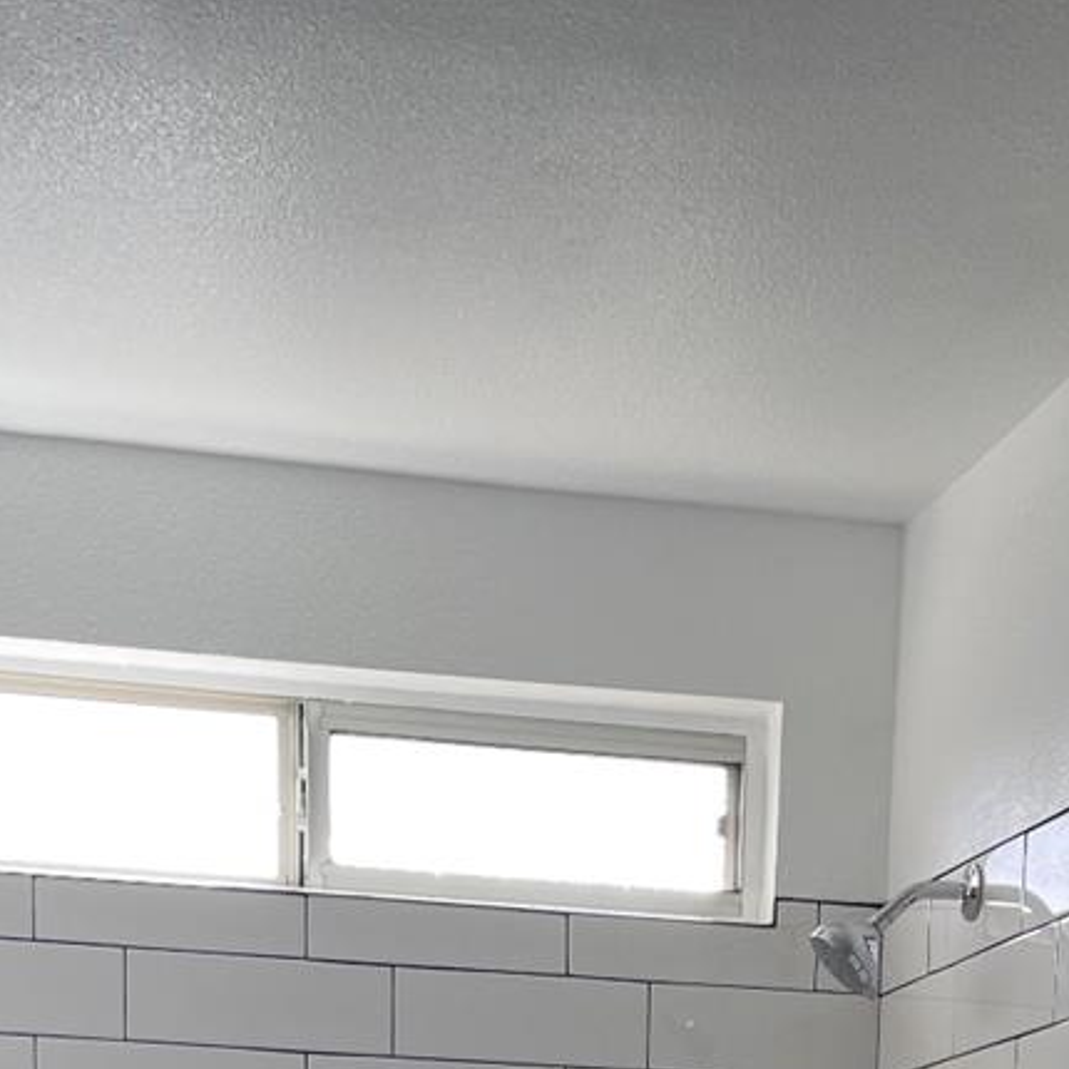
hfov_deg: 22.5
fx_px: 2690
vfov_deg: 18.4
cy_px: 1845
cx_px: 620
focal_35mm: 77
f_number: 1.6
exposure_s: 1/121
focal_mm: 5.1
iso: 50
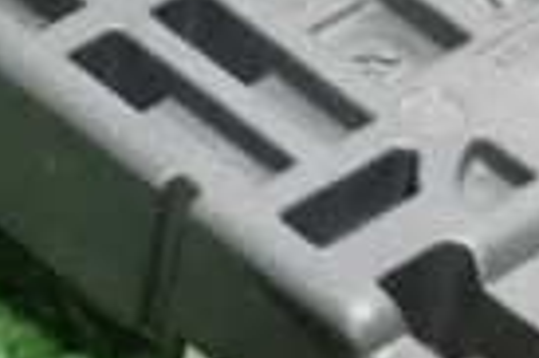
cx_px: 323
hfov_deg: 4.8
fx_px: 6415
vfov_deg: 3.2
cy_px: 90
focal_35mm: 429
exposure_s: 1/10
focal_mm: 16.79
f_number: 4.7
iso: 1600
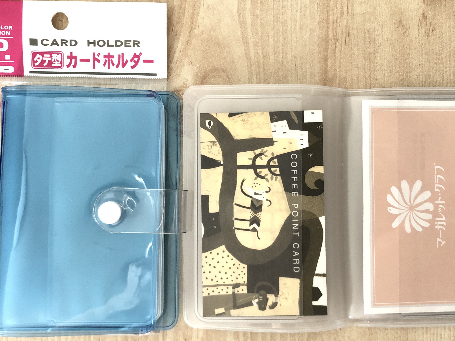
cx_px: 242
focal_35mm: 38
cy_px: 175
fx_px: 499
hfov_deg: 48.9
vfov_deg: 37.7
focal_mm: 3.99
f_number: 1.8
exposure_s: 1/6
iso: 100
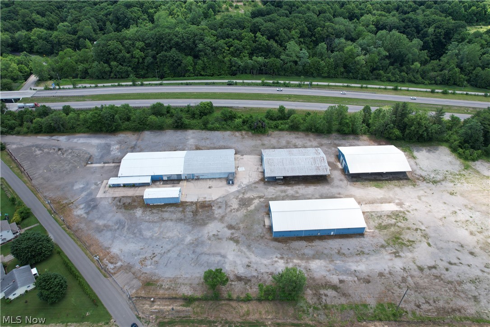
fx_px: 299
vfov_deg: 57.2
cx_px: 245
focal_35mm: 22
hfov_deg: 78.6
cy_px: 164
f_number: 2.8
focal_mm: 8.38
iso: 130
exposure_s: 1/1000
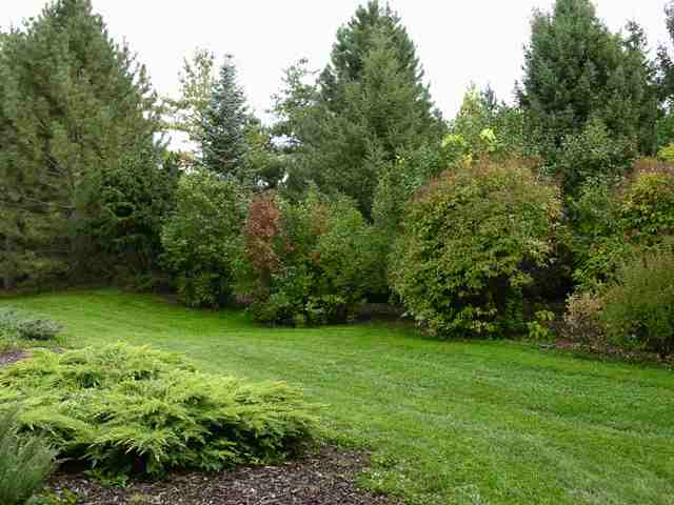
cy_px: 252
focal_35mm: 35
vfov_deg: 40.7
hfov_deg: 52.6
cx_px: 337
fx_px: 681
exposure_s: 1/49.8
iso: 50
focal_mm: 8.9
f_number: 5
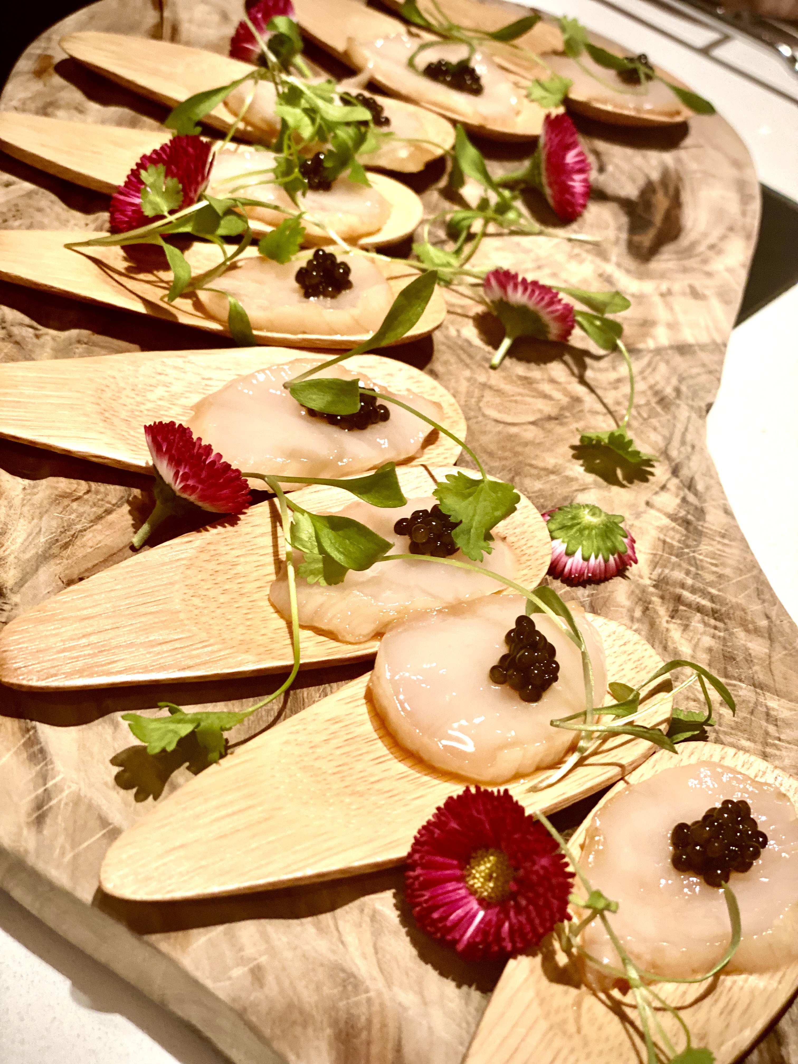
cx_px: 399
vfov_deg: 36.8
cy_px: 532
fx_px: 1598
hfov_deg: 28.0
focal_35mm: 52
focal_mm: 6
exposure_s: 1/33
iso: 125
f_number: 2
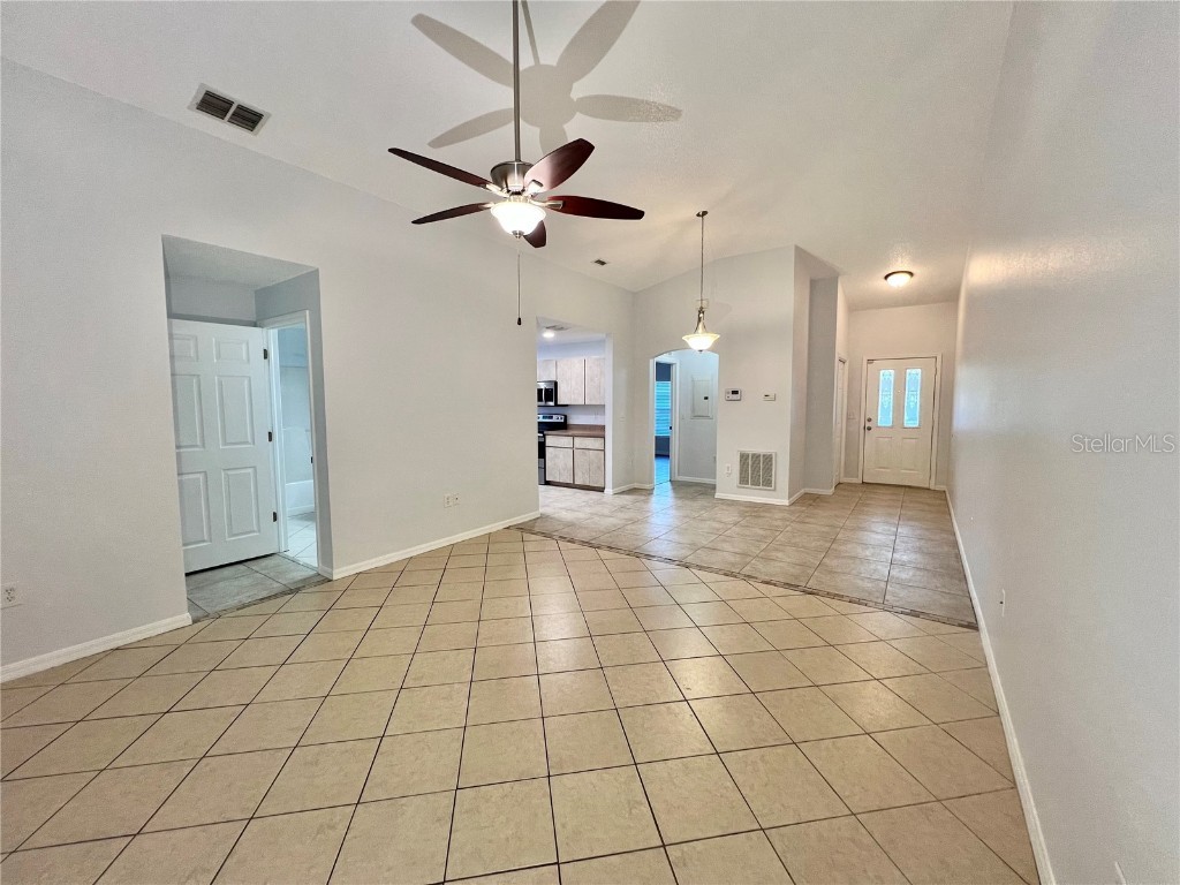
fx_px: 443
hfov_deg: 106.2
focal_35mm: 13
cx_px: 590
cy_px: 442
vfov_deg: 89.9
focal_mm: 1.57
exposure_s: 1/60
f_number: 1.8
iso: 125
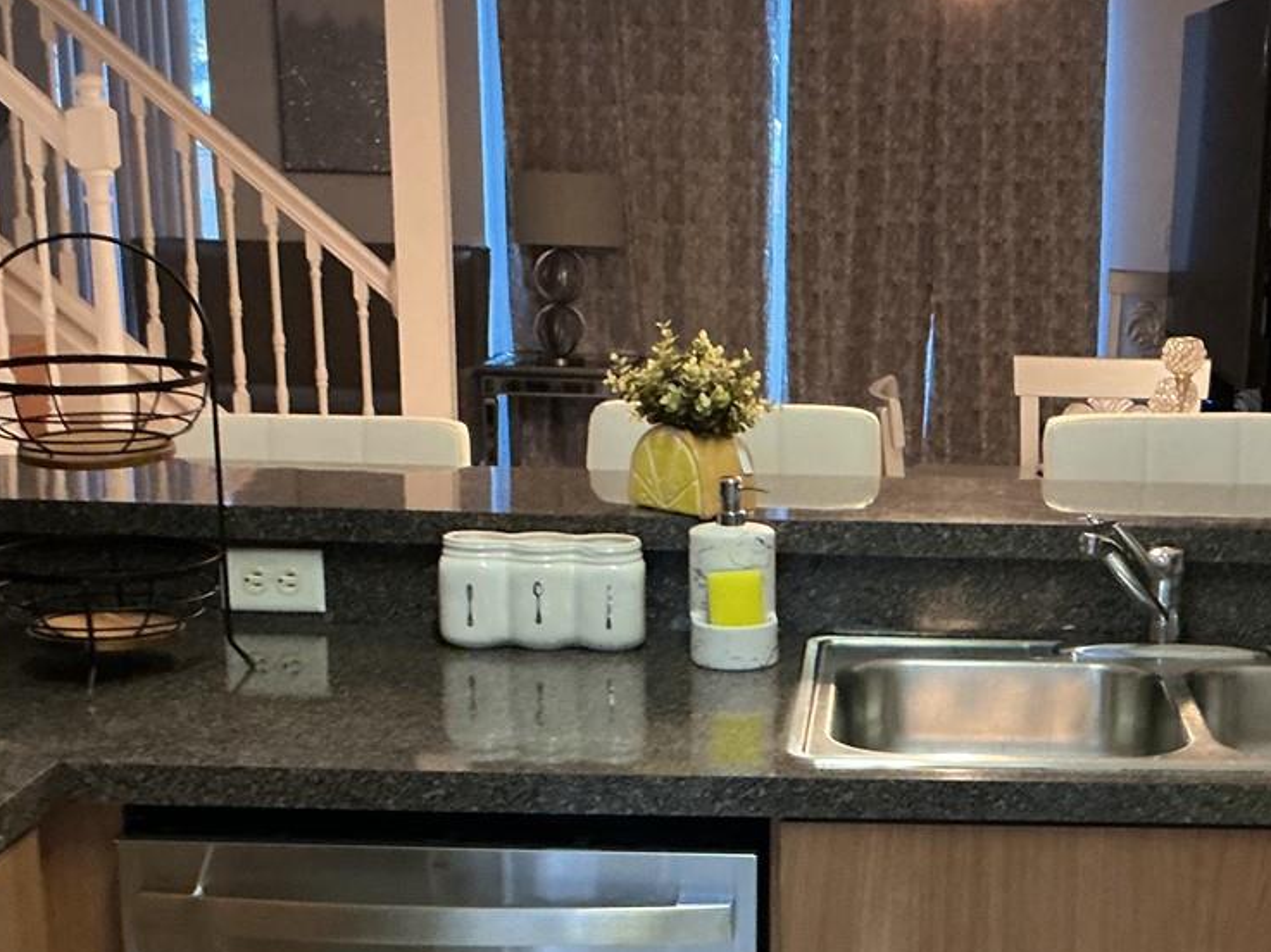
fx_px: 2312
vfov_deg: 22.9
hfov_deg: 30.4
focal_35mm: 63
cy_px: 769
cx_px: 892
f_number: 1.8
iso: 320
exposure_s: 1/30
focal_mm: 3
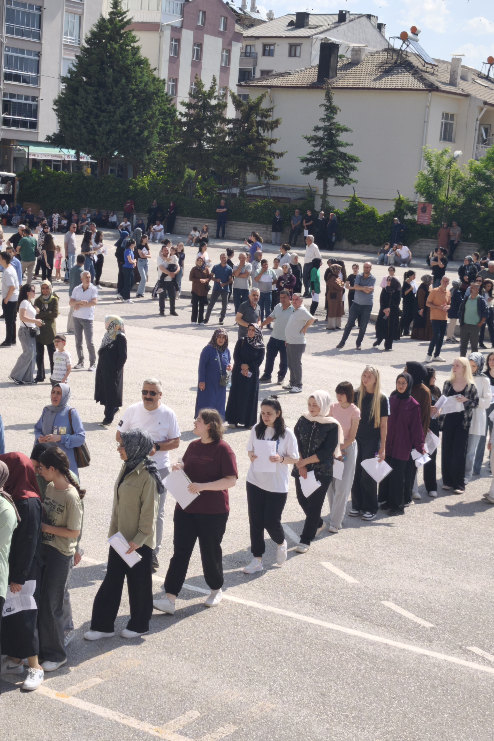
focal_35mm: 64
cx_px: 178
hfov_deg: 21.2
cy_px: 371
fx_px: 1317
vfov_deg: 31.4
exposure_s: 1/2021
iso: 50
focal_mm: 6.57
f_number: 1.6
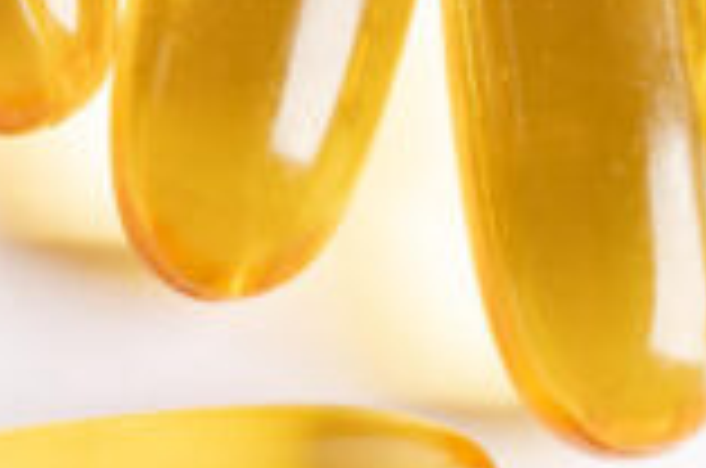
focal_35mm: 245
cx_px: 301
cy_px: -135
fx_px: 4795
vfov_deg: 5.6
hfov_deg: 8.4
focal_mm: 50
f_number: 8
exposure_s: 1/100
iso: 100
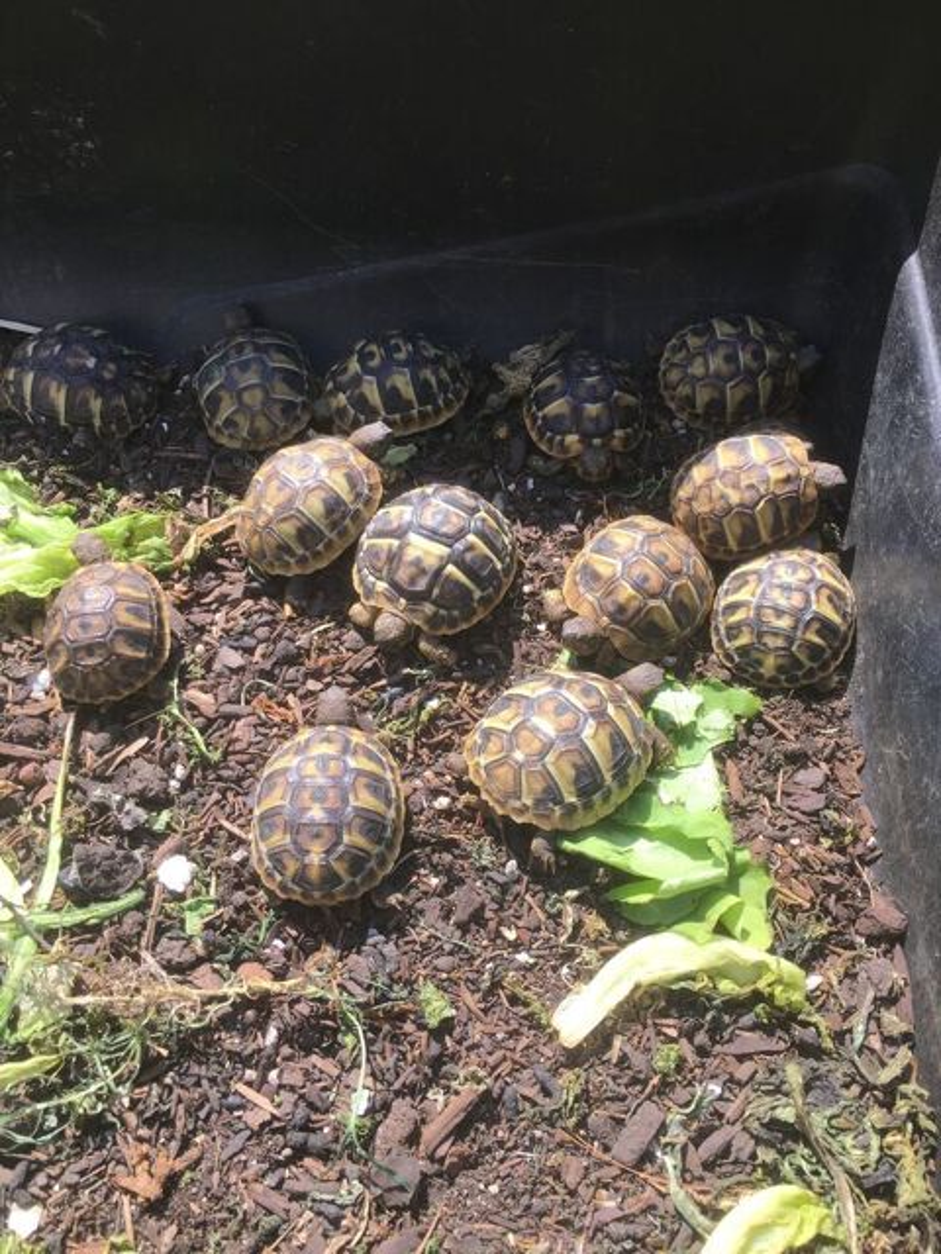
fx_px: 1051
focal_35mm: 29
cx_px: 470
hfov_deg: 48.2
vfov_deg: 61.7
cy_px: 627
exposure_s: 1/578
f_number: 2.2
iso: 25
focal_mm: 4.15
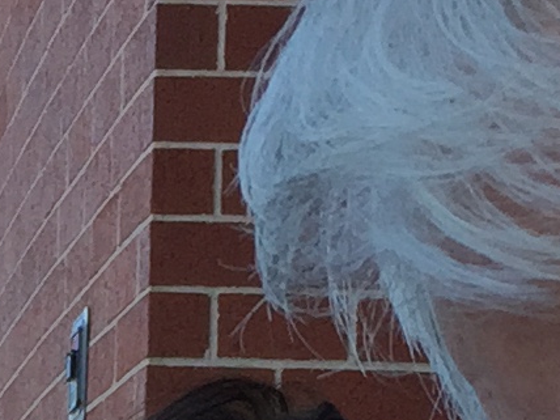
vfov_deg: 6.2
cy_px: 1287
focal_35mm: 221
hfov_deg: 8.8
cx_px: -226
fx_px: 3575
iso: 32
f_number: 2.2
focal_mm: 4.15
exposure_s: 1/353
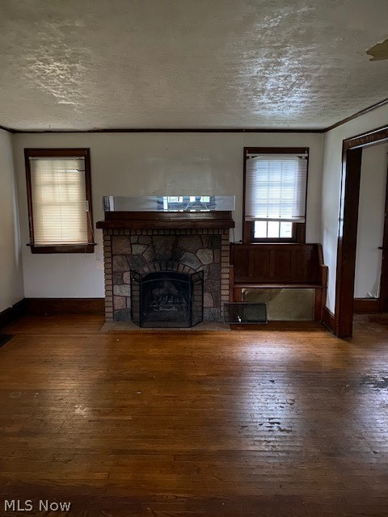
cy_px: 258
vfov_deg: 67.3
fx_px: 389
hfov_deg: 53.1
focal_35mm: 26
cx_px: 194
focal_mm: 4.25
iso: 800
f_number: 1.8
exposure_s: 1/8
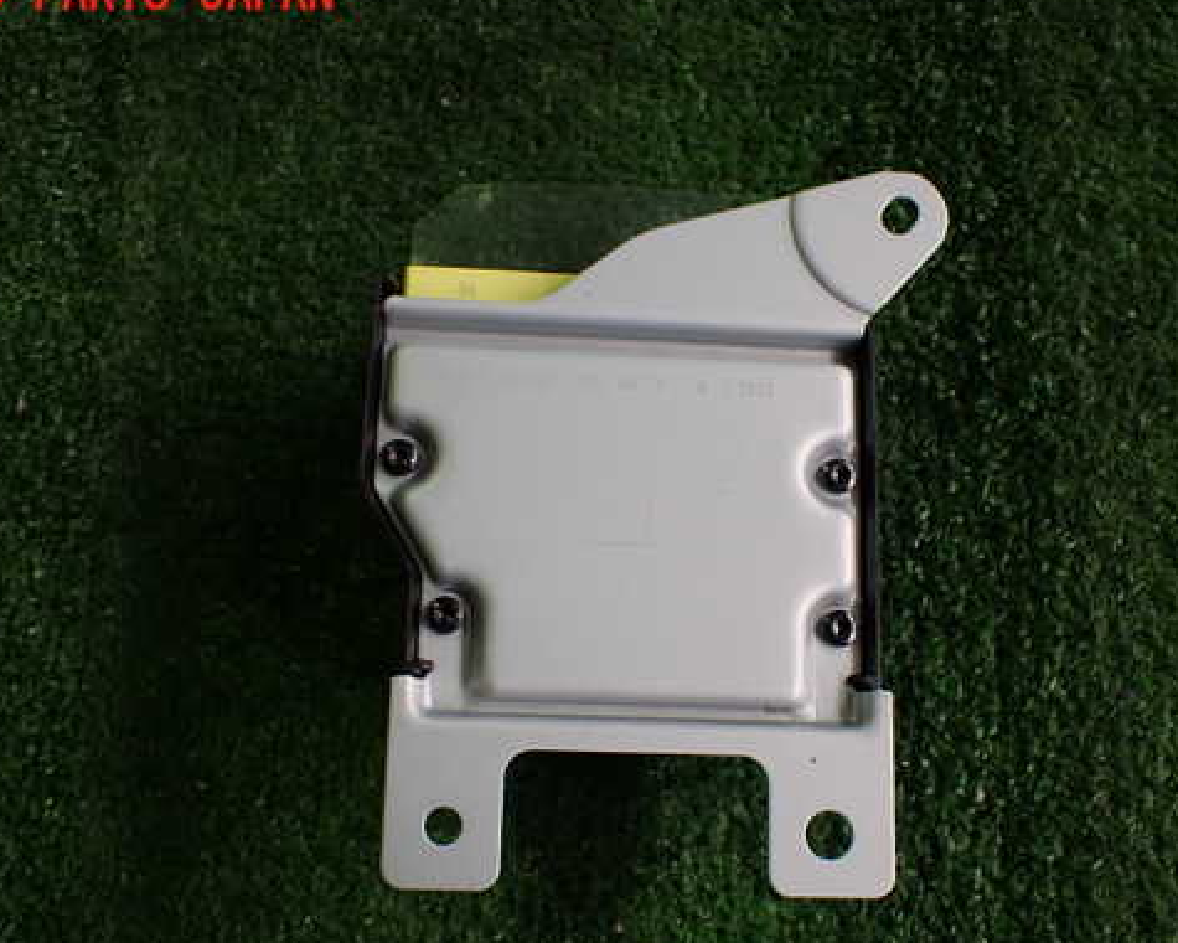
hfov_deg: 49.1
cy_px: 521
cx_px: 627
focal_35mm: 37
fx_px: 1290
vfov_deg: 40.1
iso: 200
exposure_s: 1/125
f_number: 2.3
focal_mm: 5.4
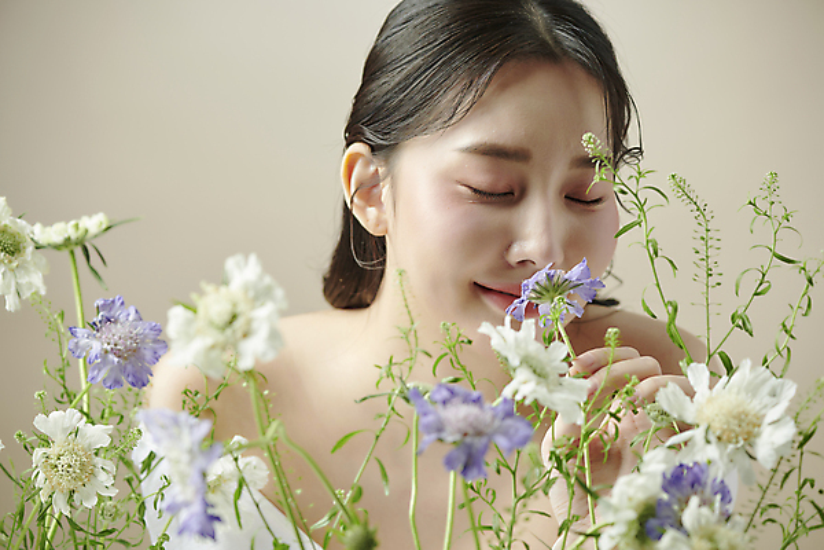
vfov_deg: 13.0
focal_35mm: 105
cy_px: 275
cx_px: 412
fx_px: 2403
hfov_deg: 19.5
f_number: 7.1
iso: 64
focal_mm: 105
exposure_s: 1/125
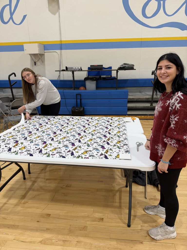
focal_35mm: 24
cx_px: 94
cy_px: 125
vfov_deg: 71.6
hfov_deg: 56.8
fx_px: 173
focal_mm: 6.76
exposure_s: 1/121
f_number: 1.78
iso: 125
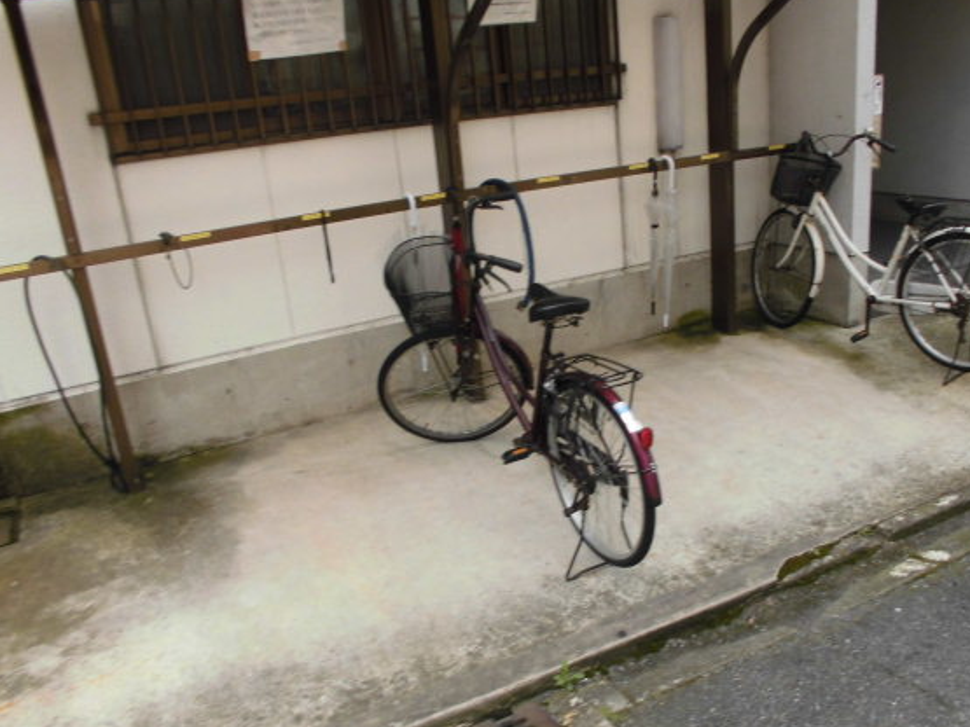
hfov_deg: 59.9
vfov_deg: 46.7
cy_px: 395
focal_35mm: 30
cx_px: 517
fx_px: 840
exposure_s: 1/200
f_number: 3.5
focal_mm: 4.6
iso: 100
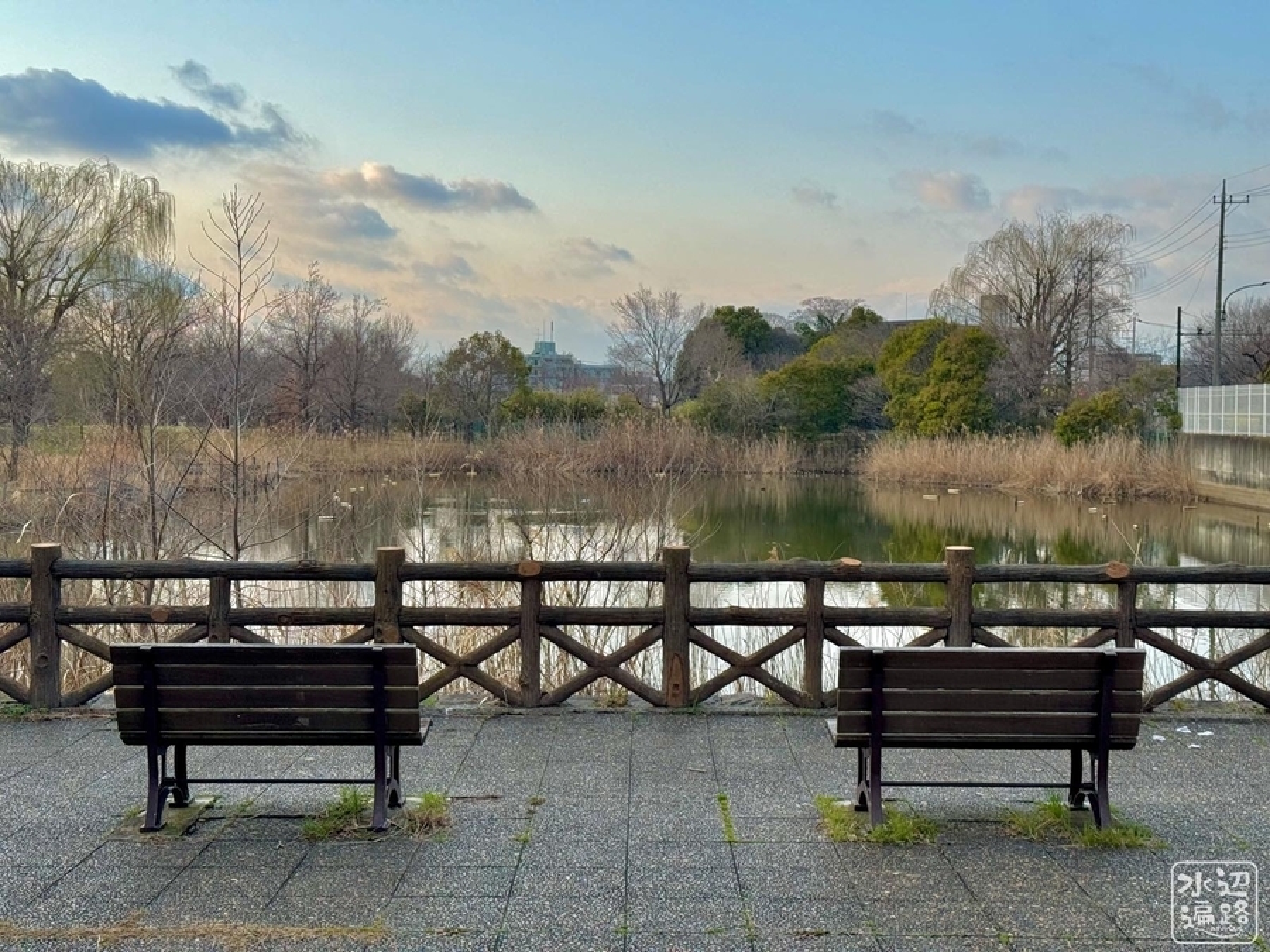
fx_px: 1761
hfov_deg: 39.7
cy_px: 476
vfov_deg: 30.3
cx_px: 635
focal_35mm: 48
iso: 64
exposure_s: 1/1560
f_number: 1.78
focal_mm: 6.86
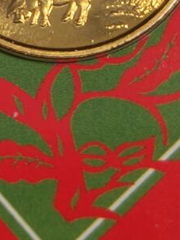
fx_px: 990
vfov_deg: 12.8
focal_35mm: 143
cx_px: -71
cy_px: -163
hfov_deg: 10.1
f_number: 1.8
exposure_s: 1/50
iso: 400
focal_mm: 5.59
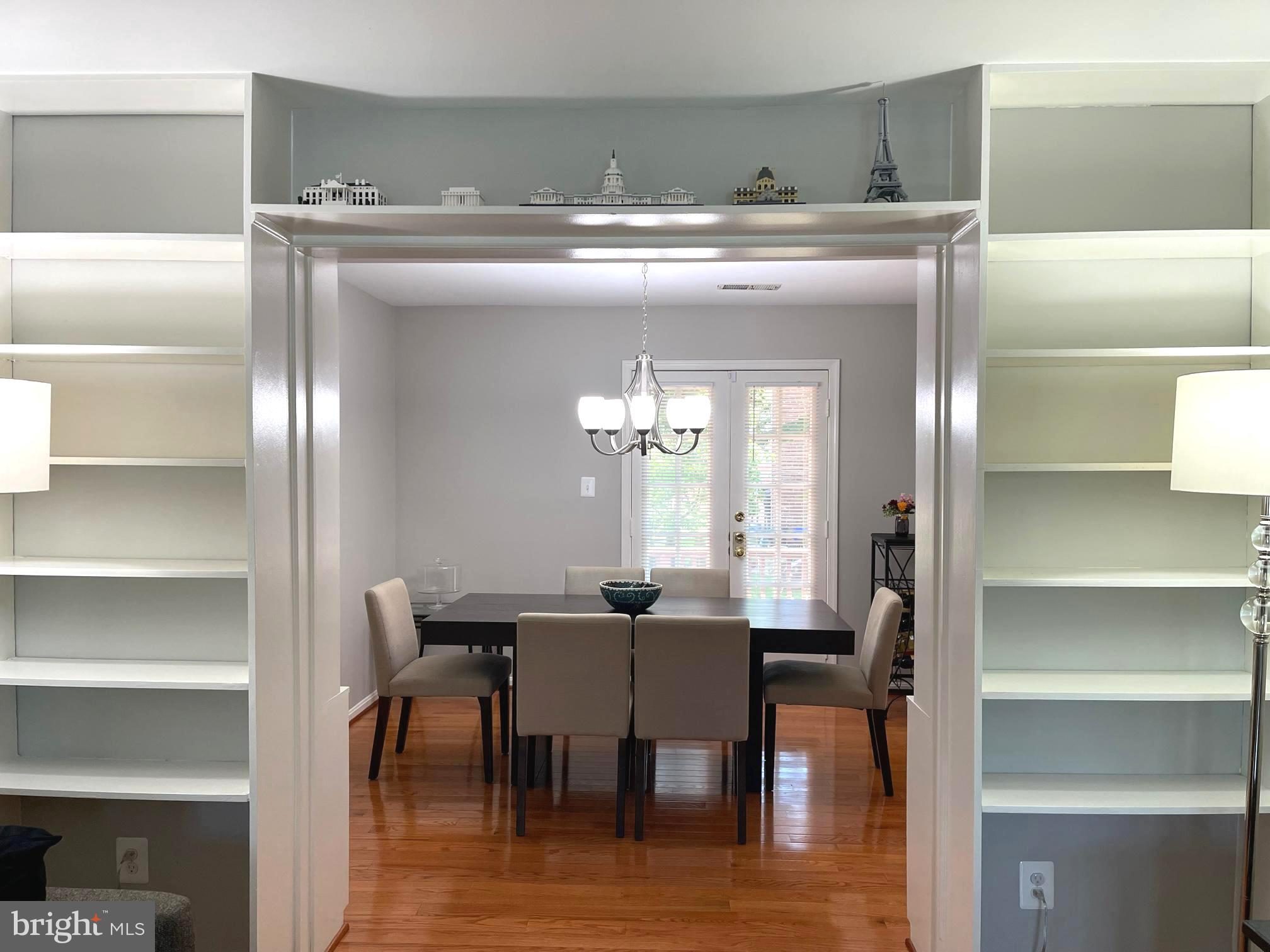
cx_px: 635
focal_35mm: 26
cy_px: 476
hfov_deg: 67.3
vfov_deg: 53.1
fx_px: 954
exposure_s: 1/120
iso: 125
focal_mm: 5.1
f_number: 1.6
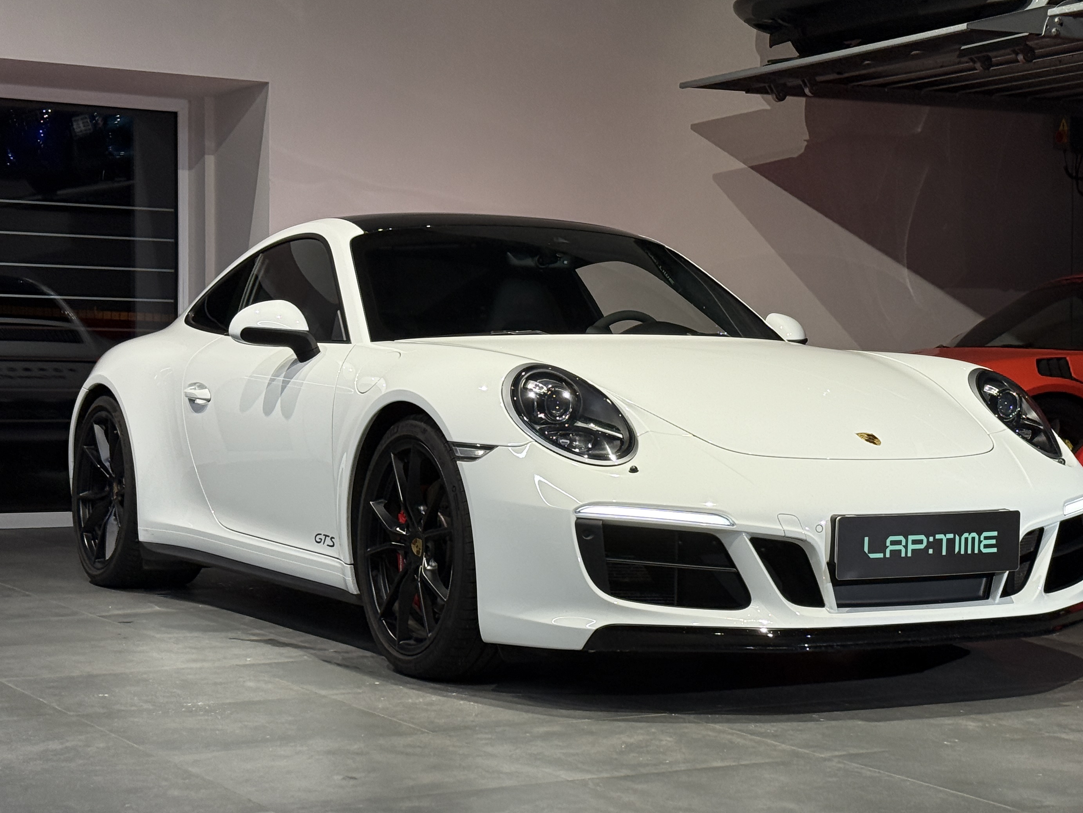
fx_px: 2190
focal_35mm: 70
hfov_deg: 27.7
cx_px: 627
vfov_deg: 21.0
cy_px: 465
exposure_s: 1/100
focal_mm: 6.76
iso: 125
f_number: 1.78
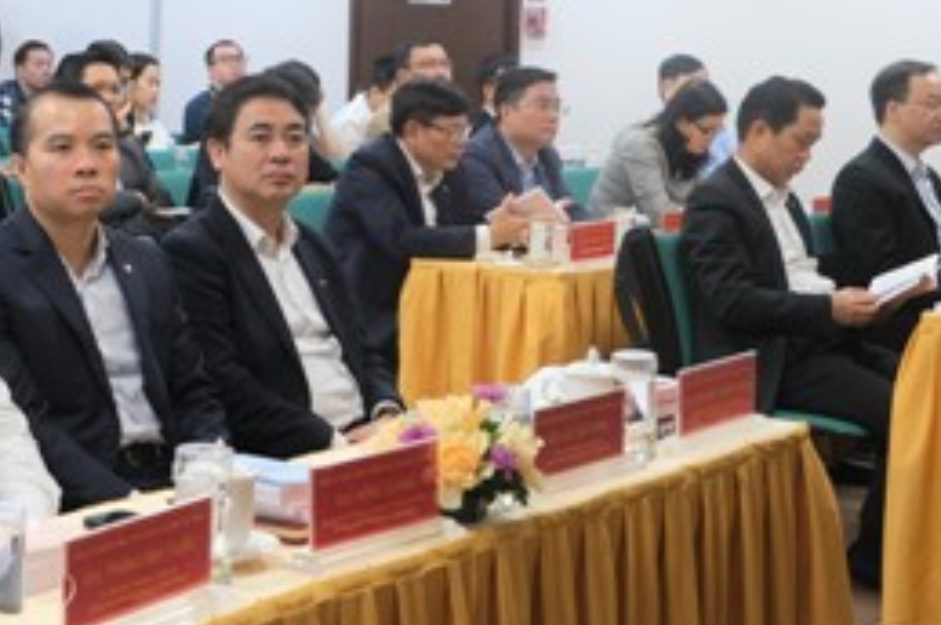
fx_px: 1984
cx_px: 205
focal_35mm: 76
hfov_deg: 26.3
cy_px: 134
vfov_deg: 17.8
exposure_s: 1/30
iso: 200
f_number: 3.2
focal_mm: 21.4
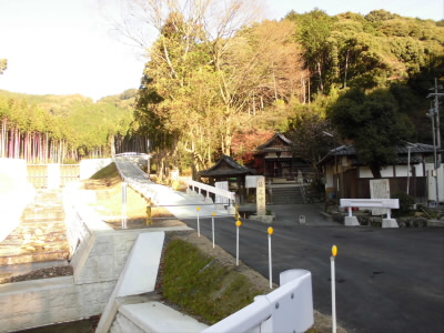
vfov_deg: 53.1
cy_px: 166
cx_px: 222
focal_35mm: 26
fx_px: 333
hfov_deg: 67.3
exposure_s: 1/100
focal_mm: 4.6
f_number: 3.5
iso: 100
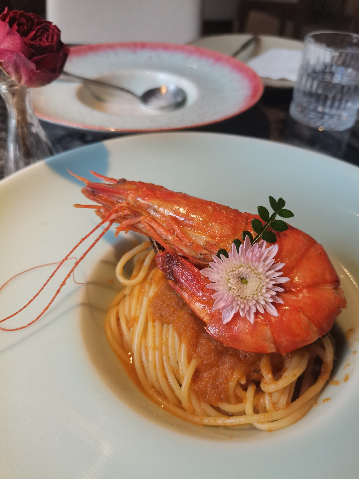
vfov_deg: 67.3
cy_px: 240
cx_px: 180
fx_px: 360
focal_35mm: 26
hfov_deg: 53.1
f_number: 1.8
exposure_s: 1/100
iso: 80
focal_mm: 5.58
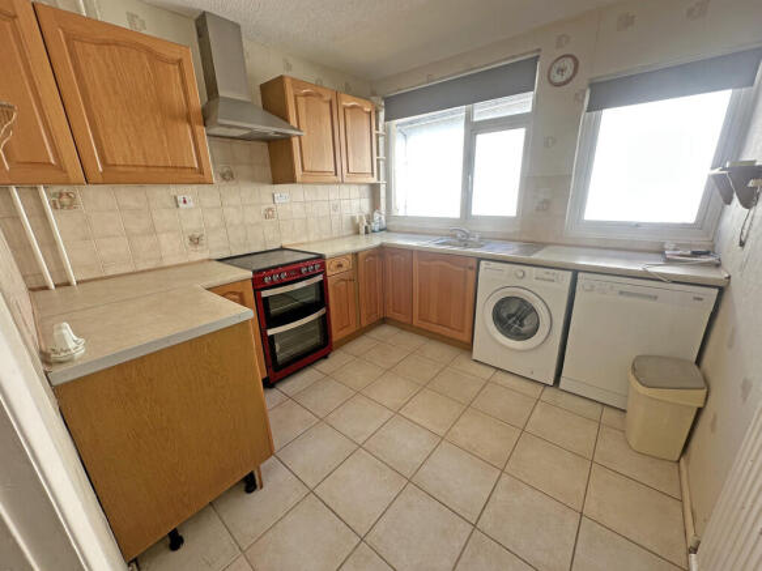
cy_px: 286
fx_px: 308
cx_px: 381
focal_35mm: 14
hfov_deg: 102.1
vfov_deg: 85.7
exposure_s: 1/99
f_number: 2.2
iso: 50
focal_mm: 2.22
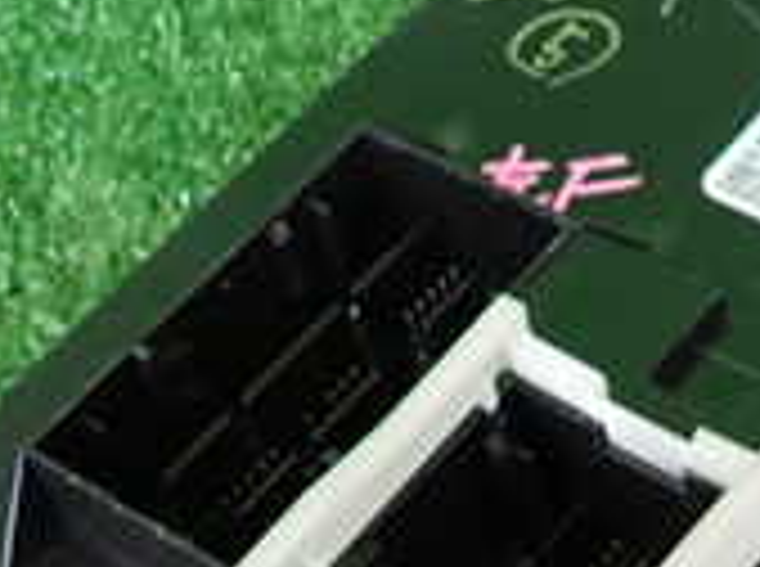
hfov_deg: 21.7
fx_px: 1950
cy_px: 724
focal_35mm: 89
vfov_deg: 15.8
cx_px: 643
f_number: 2
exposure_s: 1/50
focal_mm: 4.5
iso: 200
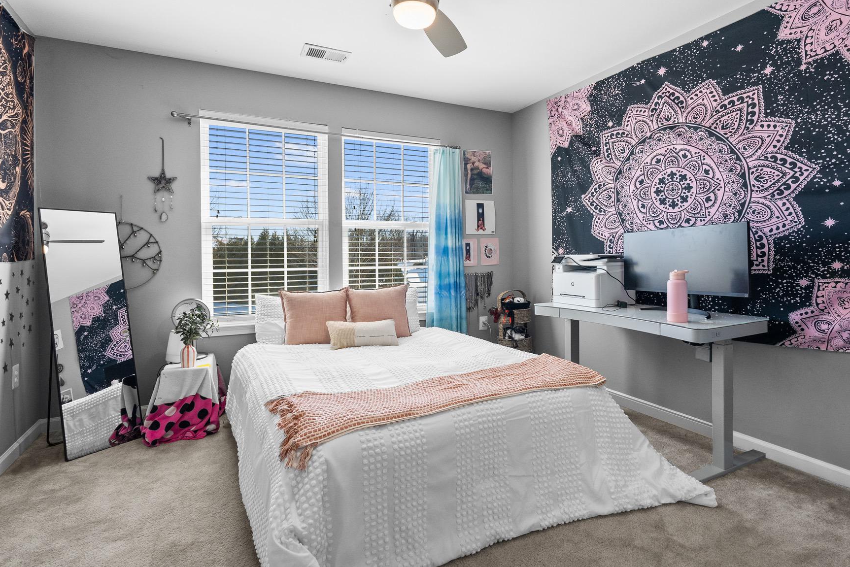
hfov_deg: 85.1
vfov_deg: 62.9
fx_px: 463
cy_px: 257
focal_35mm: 20
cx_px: 448
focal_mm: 16.5
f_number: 6.3
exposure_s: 1/25
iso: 800
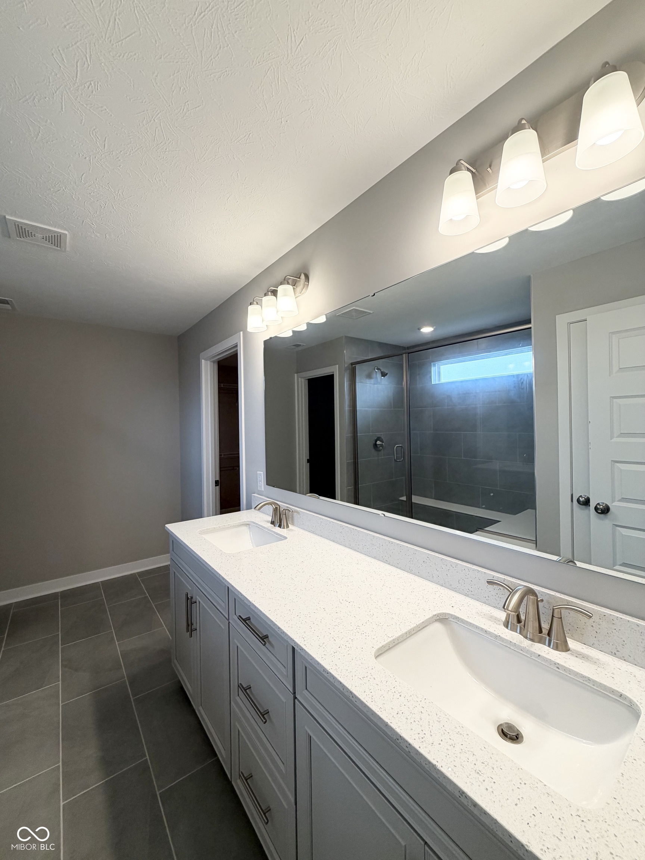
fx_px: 348
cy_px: 430
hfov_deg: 85.7
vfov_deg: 102.1
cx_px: 322
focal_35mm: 14
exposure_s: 1/120
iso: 100
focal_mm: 2.22
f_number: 2.2
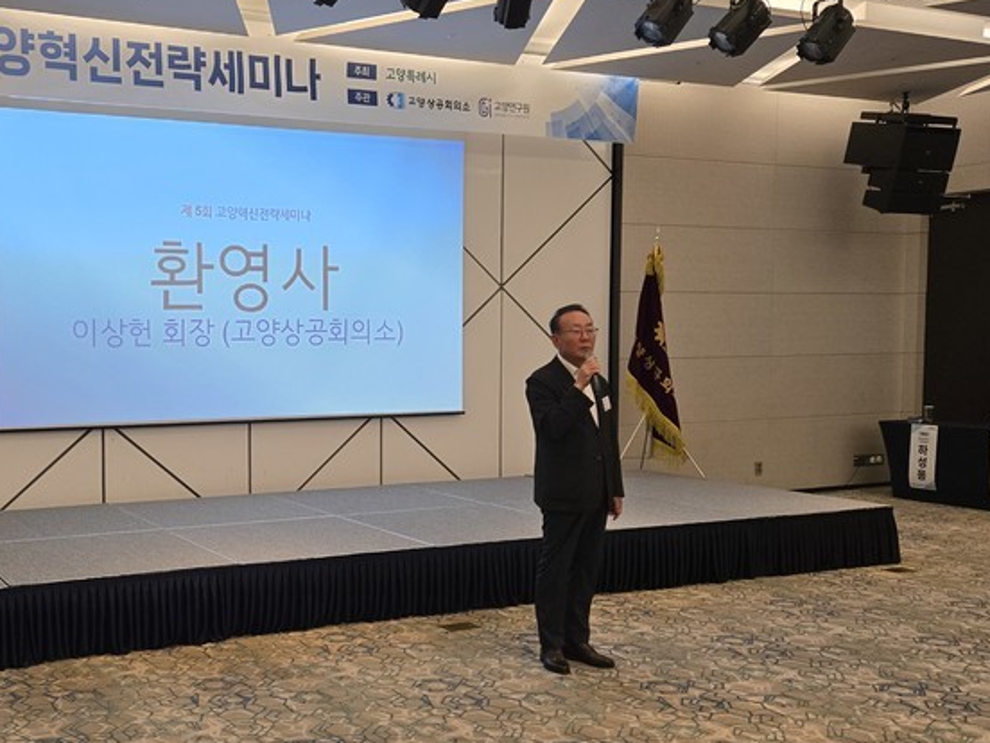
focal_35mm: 40
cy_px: 424
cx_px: 221
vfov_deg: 35.9
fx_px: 1144
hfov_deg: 44.8
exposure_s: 1/180
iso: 200
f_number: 1.8
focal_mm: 5.4
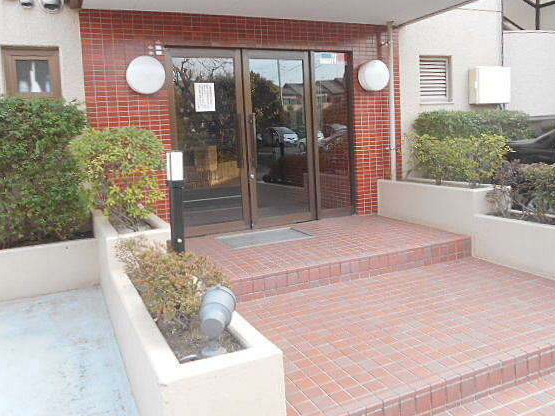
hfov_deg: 60.0
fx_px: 481
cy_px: 184
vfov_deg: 46.7
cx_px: 287
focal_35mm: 30
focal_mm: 4.6
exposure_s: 1/50
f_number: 3.2
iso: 80
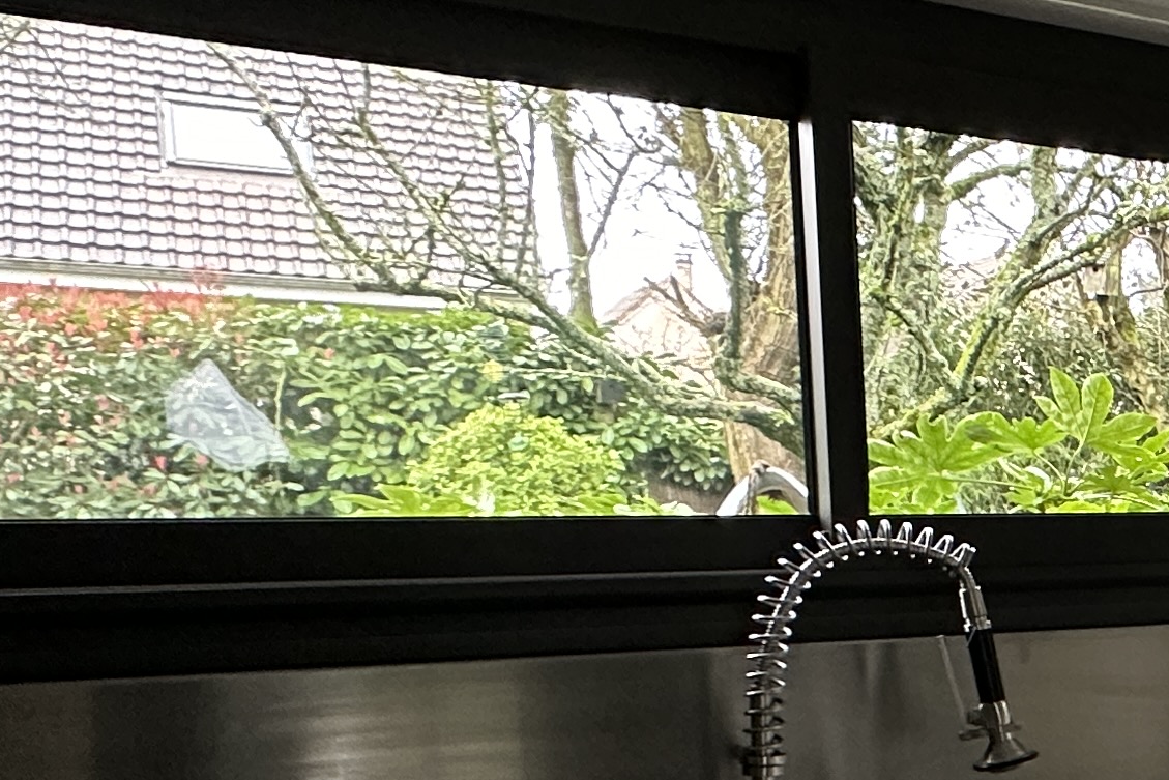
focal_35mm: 52
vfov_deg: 25.4
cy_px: 655
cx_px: 1731
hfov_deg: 27.3
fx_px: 1689
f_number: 2.2
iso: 320
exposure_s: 1/77
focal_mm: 2.22
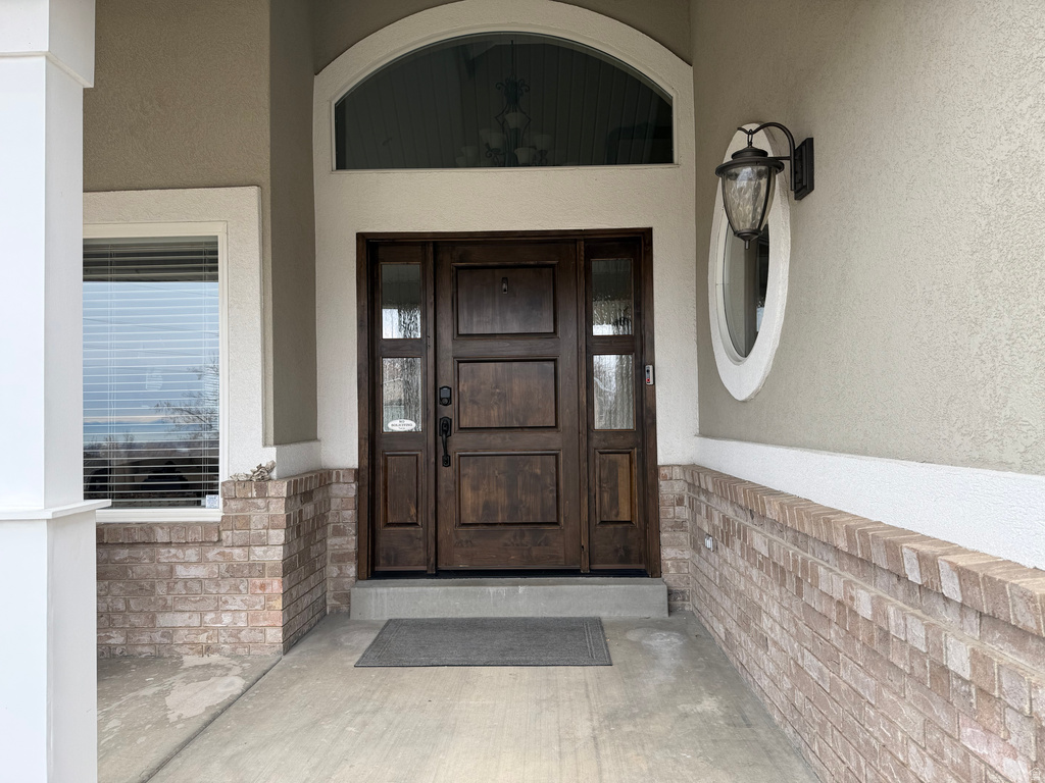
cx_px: 522
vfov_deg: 56.8
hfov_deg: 71.6
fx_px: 725
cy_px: 392
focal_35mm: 24
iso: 80
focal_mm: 6.76
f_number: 1.78
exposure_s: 1/695
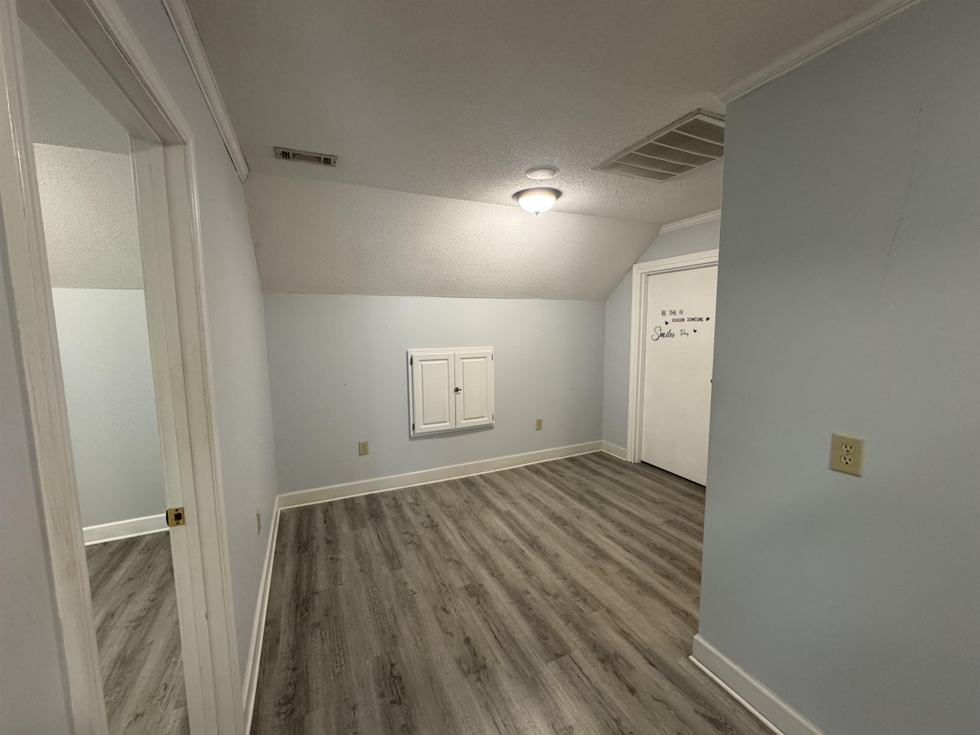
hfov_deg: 102.1
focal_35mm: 14
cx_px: 490
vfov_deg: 85.7
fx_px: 396
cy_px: 368
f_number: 2.2
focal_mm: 2.22
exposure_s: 1/120
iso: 320
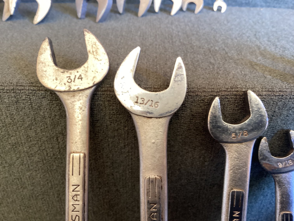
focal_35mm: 31
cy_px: 110
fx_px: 263
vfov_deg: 45.4
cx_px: 147
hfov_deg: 58.3
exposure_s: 1/60
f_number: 2.4
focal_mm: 3.3
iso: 250
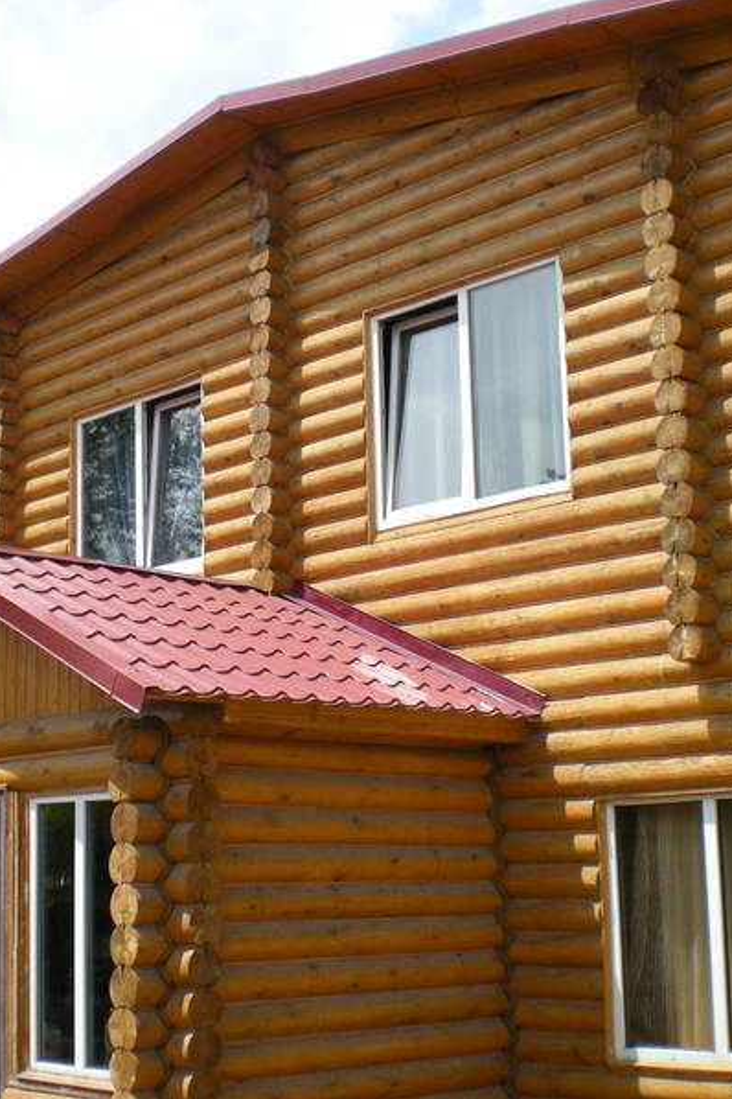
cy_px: 549
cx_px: 331
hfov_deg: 25.5
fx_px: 1616
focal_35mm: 53
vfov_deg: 37.5
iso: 64
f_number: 4.6
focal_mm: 6.3
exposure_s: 1/270
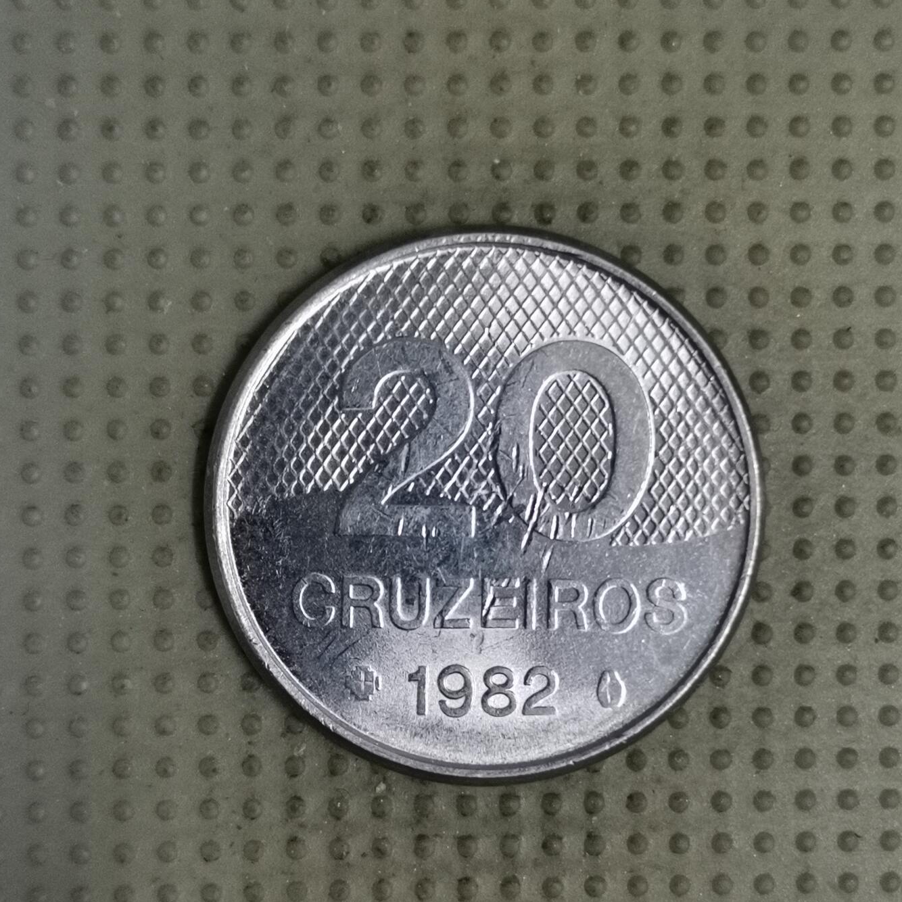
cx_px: 450
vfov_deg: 27.7
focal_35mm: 62
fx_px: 1828
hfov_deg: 27.7
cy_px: 529
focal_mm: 4.75
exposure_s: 1/30
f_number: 1.8
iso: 320
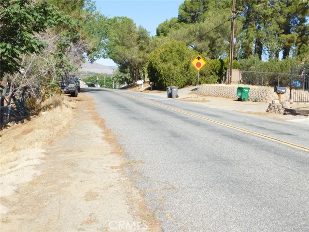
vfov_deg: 32.2
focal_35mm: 45
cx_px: 154
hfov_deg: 42.1
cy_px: 116
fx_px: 402
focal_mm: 8
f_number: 3.7
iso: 125
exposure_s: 1/800
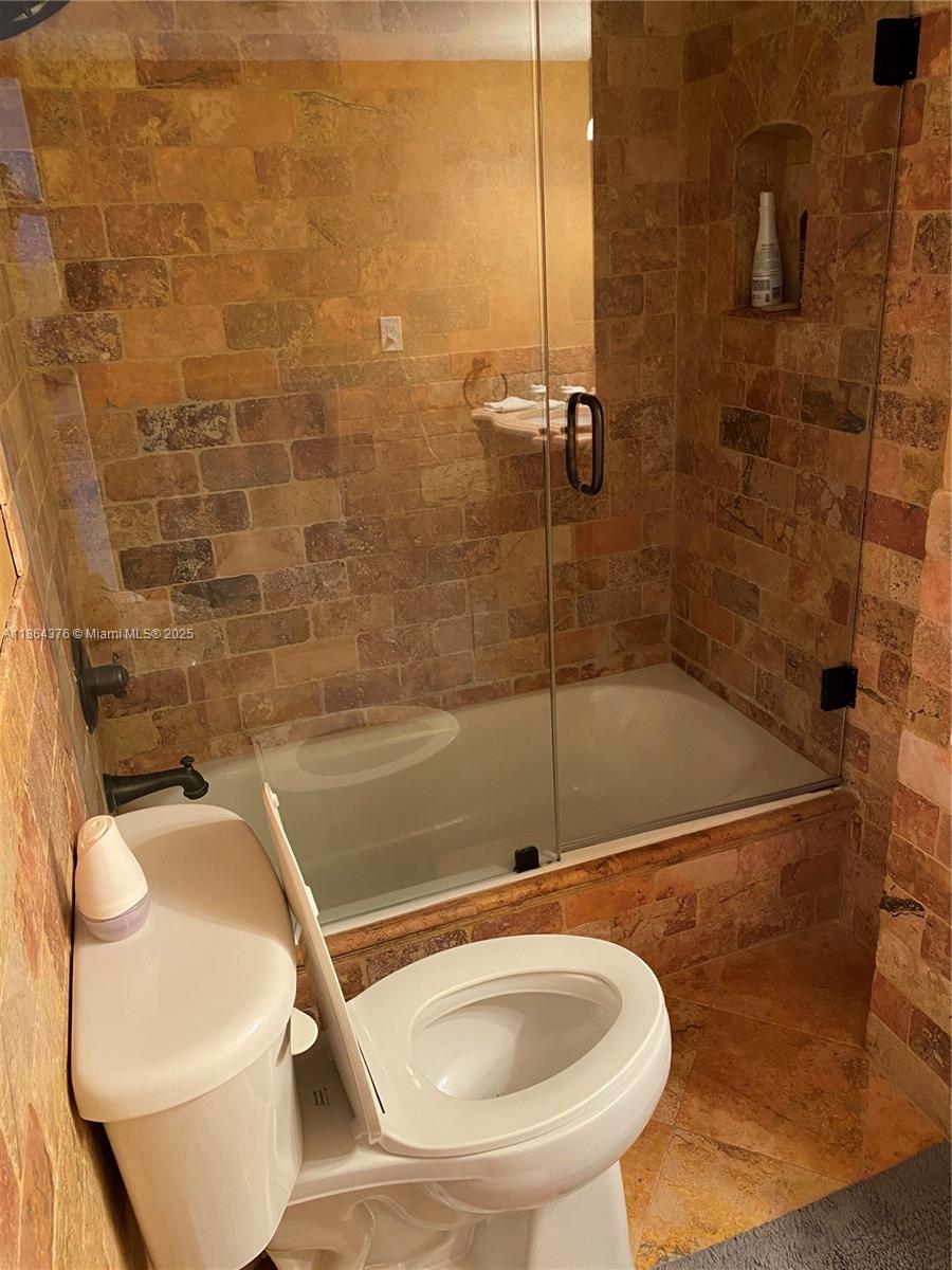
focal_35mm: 26
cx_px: 476
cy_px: 635
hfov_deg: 53.1
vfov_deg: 67.3
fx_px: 953
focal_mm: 4.25
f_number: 1.8
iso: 320
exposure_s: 1/40
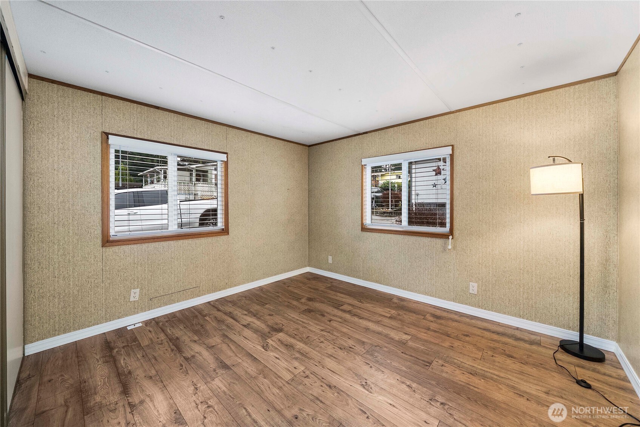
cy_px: 214
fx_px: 231
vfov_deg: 85.5
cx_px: 320
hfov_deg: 108.3
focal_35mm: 13
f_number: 6.3
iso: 250
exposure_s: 1/60
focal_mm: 13
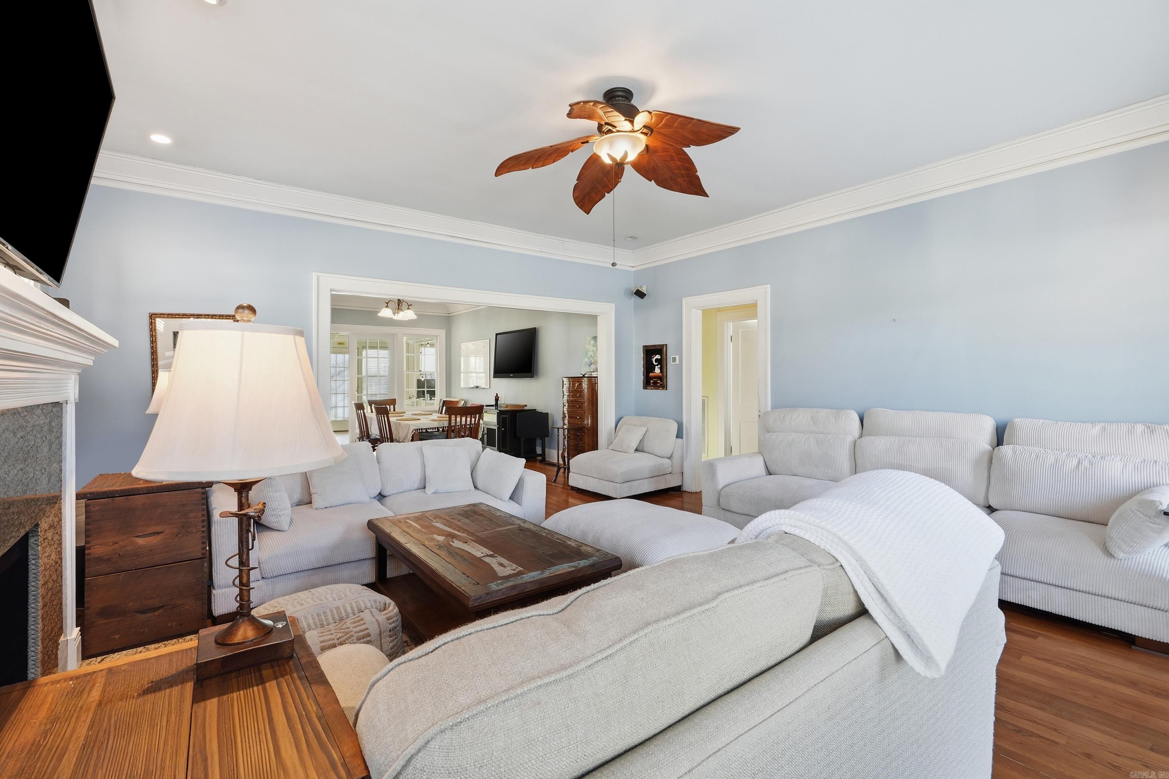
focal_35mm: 15
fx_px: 487
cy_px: 390
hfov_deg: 100.4
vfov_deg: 77.3
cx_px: 584
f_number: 9
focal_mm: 10
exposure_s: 1/25
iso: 250
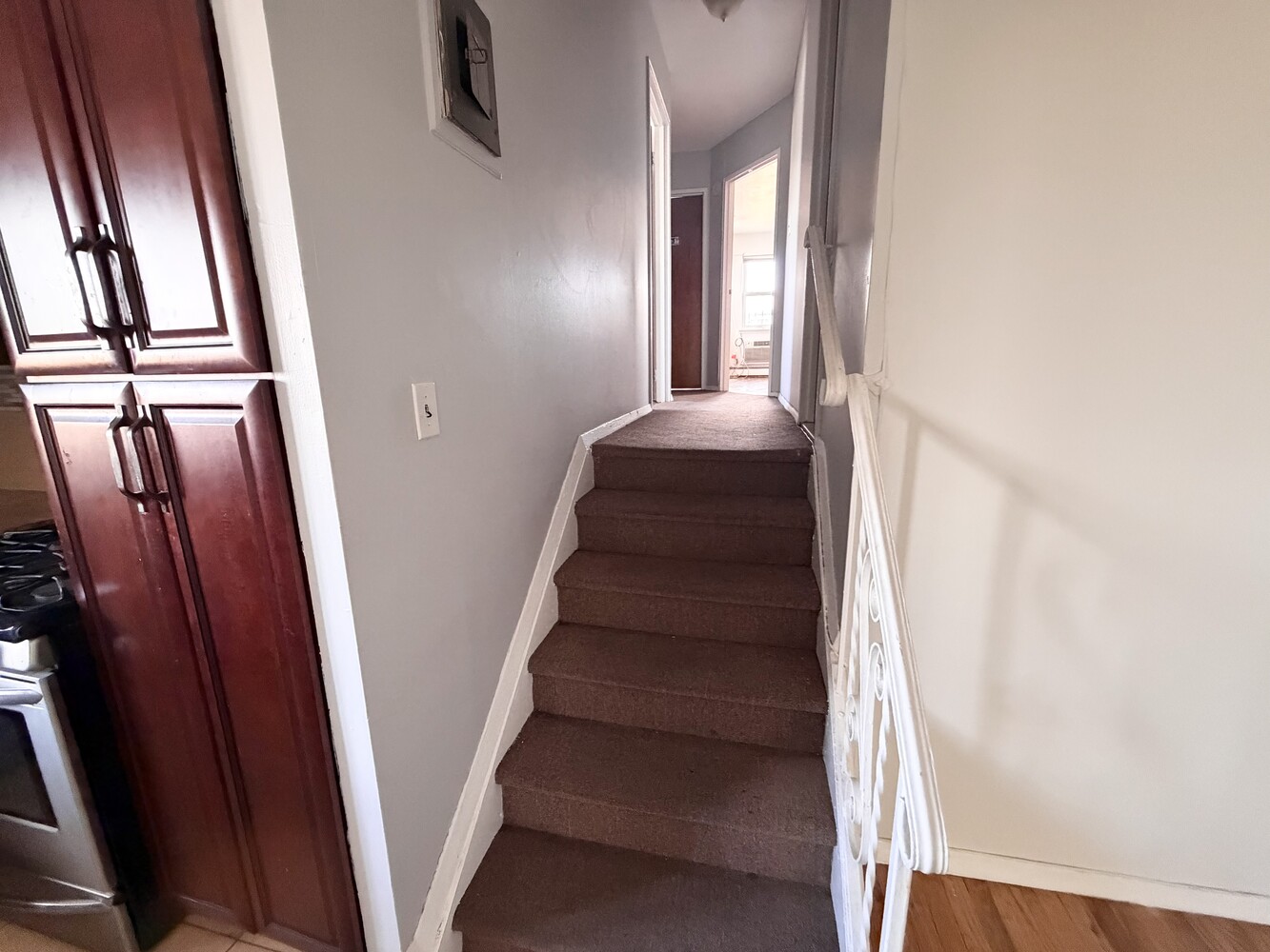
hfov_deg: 102.1
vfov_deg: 85.7
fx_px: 514
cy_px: 476
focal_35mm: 14
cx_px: 635
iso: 640
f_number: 2.2
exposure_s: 1/60
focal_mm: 2.22
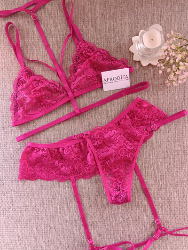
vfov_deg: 73.8
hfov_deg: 59.0
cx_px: 94
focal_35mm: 23
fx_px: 166
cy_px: 125
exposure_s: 1/100
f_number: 1.6
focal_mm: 6.14
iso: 320
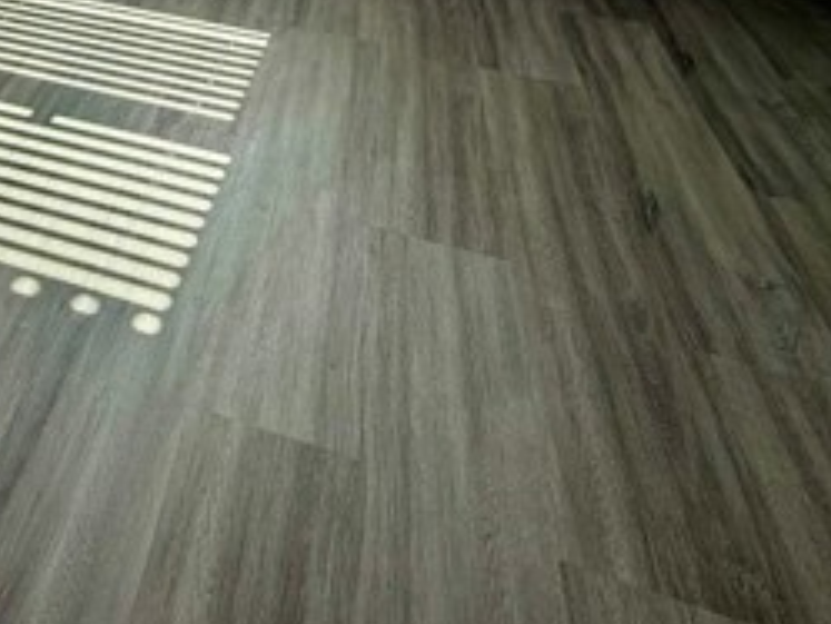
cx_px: 63
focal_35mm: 36
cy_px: -100
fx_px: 865
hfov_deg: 45.8
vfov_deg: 33.3
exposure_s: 1/181
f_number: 2.2
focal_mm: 2.22
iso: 64
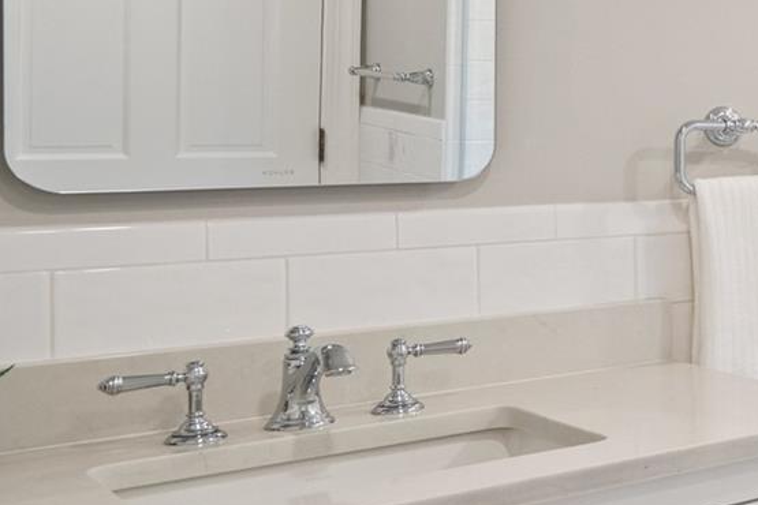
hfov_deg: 23.5
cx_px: 1257
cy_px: 99
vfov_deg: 22.7
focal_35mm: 59
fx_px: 1242
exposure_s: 1/10
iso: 640
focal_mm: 16
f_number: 6.3
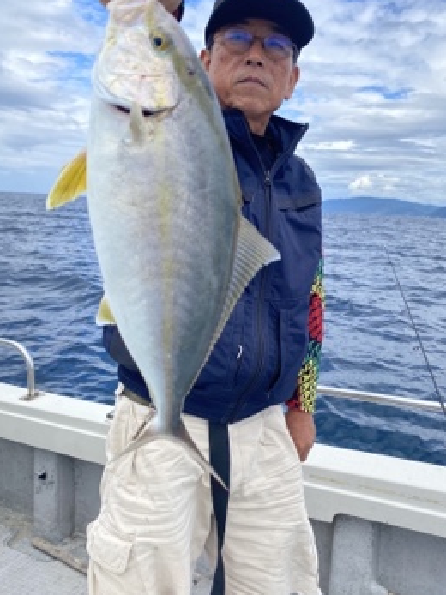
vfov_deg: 59.9
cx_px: 247
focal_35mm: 30
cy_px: 267
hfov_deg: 46.7
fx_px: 516
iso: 32
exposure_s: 1/2513
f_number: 1.8
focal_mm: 4.25
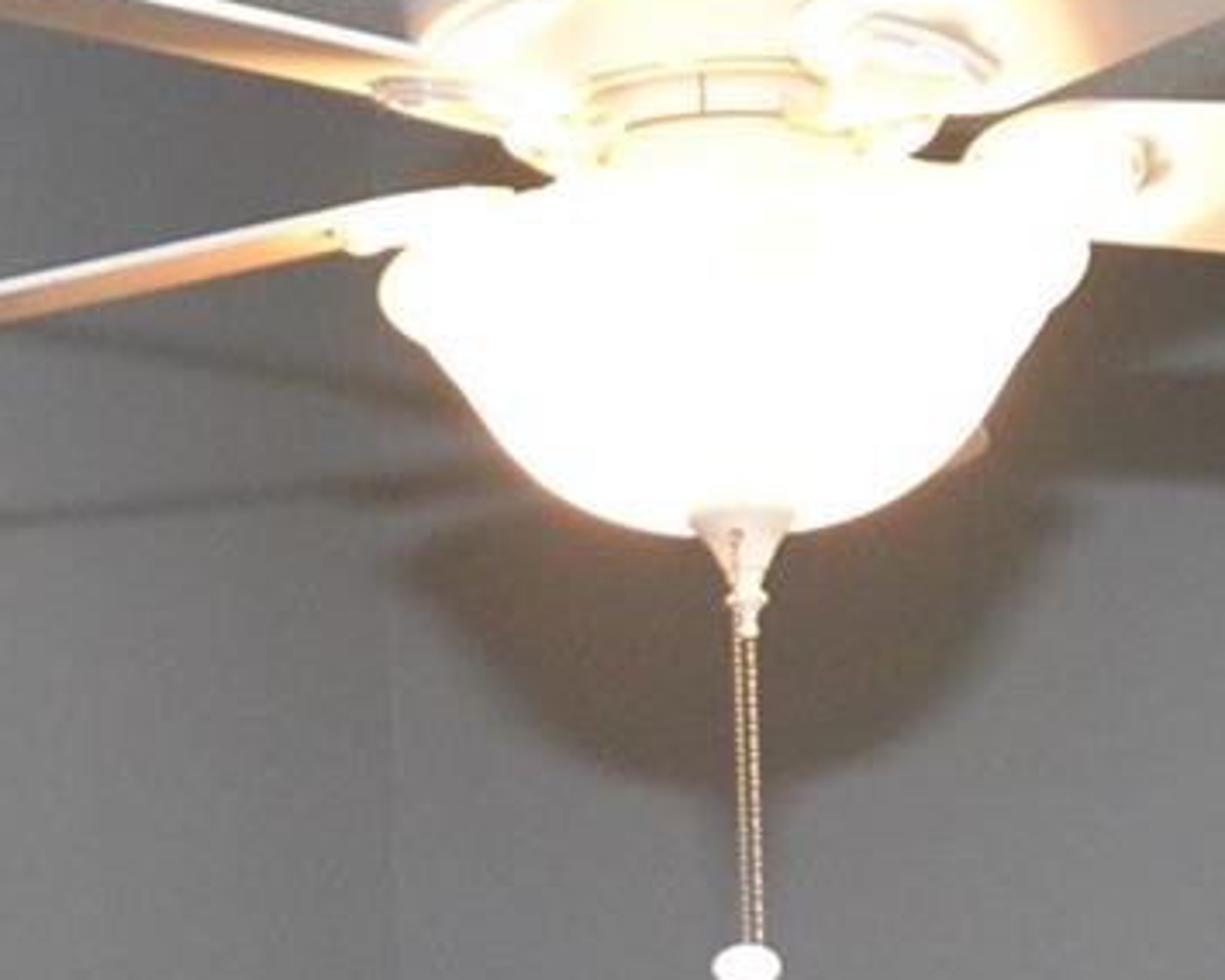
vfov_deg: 10.7
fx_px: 4713
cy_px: 2027
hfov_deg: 14.8
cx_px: 707
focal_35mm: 130
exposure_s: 1/60
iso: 1250
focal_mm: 16
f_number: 3.5
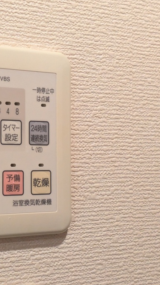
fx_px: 566
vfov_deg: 28.2
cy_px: 142
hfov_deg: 15.8
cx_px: -3
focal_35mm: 75
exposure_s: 1/60
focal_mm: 5.43
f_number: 1.89
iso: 406
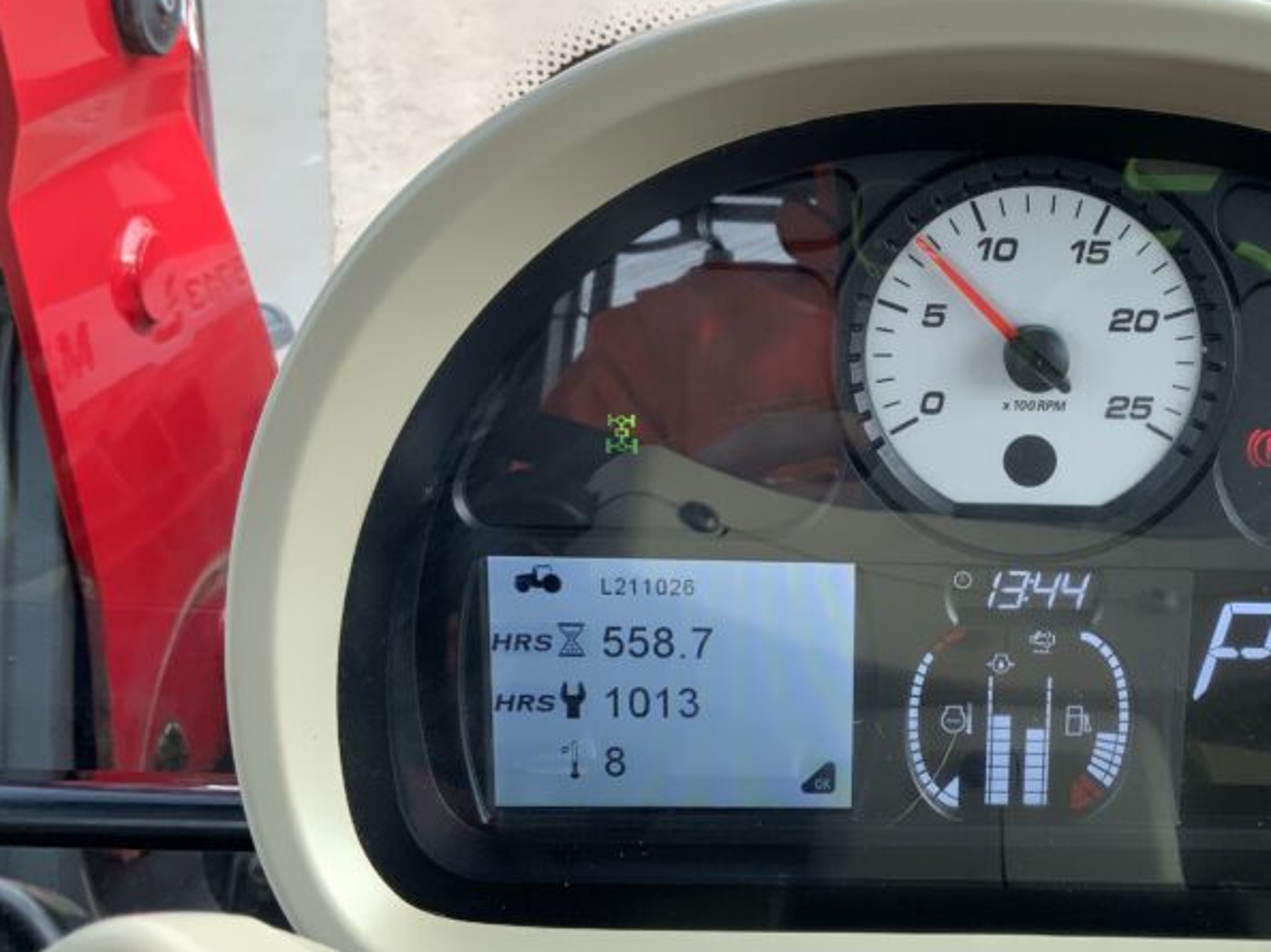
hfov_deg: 36.9
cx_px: 1019
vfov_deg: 29.1
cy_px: 481
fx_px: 1835
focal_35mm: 50
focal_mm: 3
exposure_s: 1/129
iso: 16
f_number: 1.8
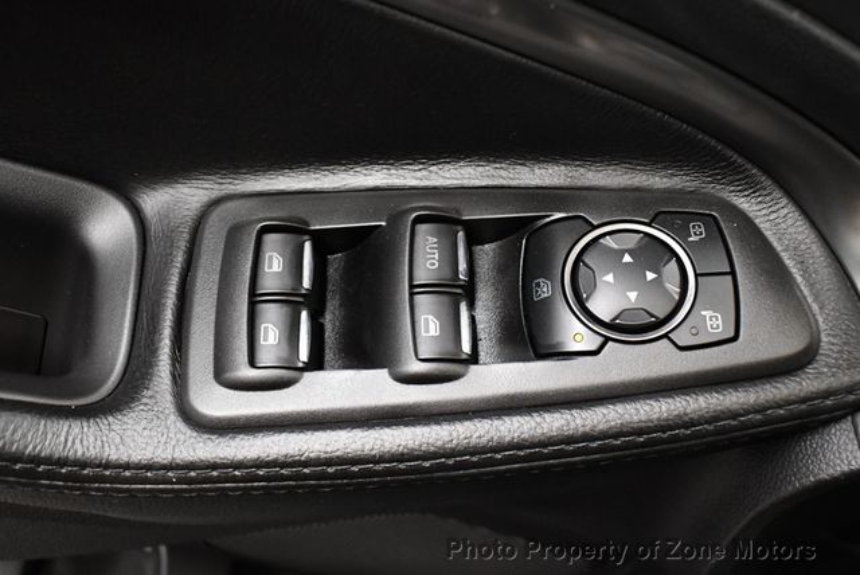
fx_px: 861
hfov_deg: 53.1
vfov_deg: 36.9
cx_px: 430
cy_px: 288
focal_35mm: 36
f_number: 3.5
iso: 3200
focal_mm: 18
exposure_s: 1/60
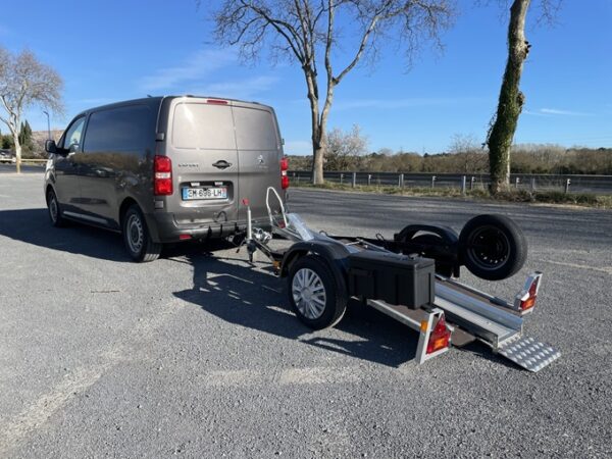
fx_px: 460
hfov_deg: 67.3
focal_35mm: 26
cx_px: 306
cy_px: 230
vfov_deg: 53.1
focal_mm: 4.2
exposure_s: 1/2506
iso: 32
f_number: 1.6
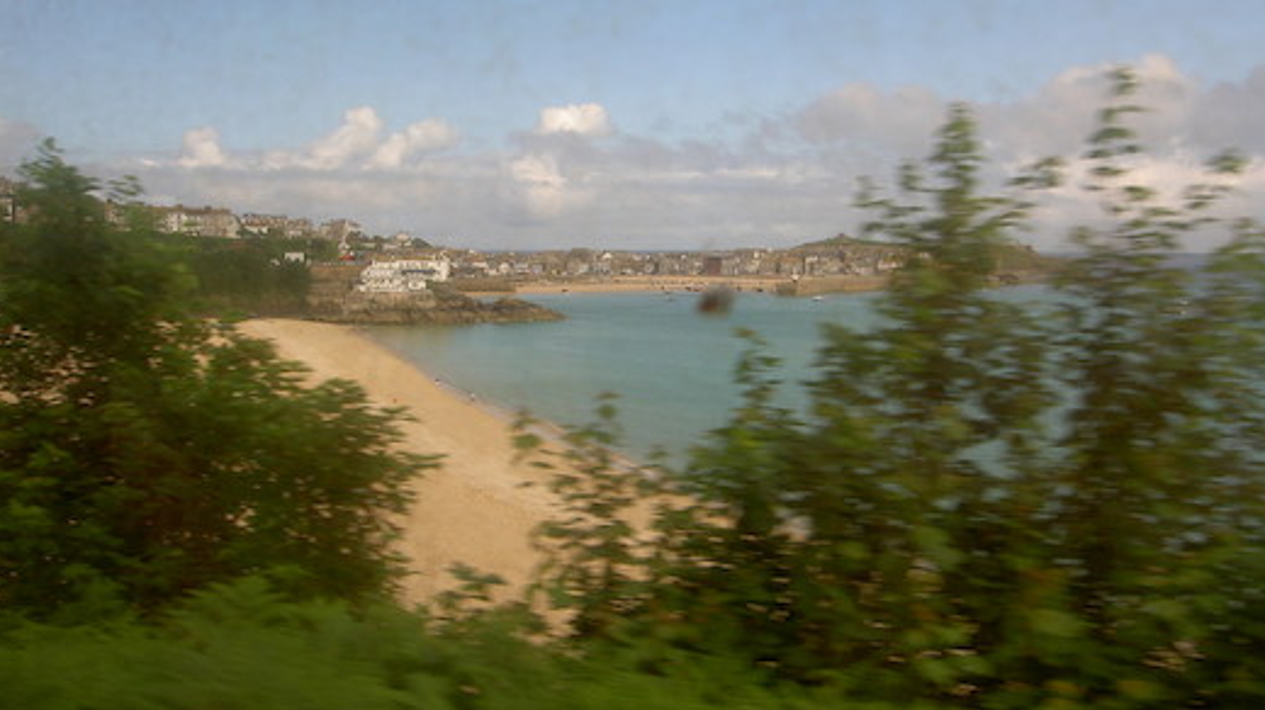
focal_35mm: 38
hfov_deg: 52.8
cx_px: 636
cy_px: 292
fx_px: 1274
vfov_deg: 31.1
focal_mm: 5.6
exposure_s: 1/160
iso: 50
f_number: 4.7
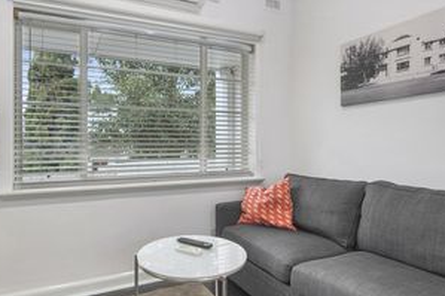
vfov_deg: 57.1
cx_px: 185
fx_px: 272
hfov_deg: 78.0
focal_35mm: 22
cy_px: 160
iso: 200
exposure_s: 1/25
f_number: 4.5
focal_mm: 14
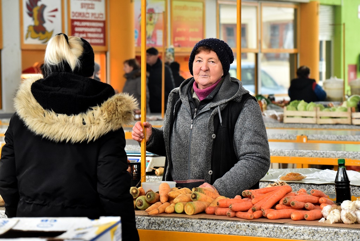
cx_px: 180
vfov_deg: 10.2
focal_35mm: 135
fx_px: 1351
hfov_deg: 15.2
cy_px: 120
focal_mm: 135
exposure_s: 1/250
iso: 4000
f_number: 8
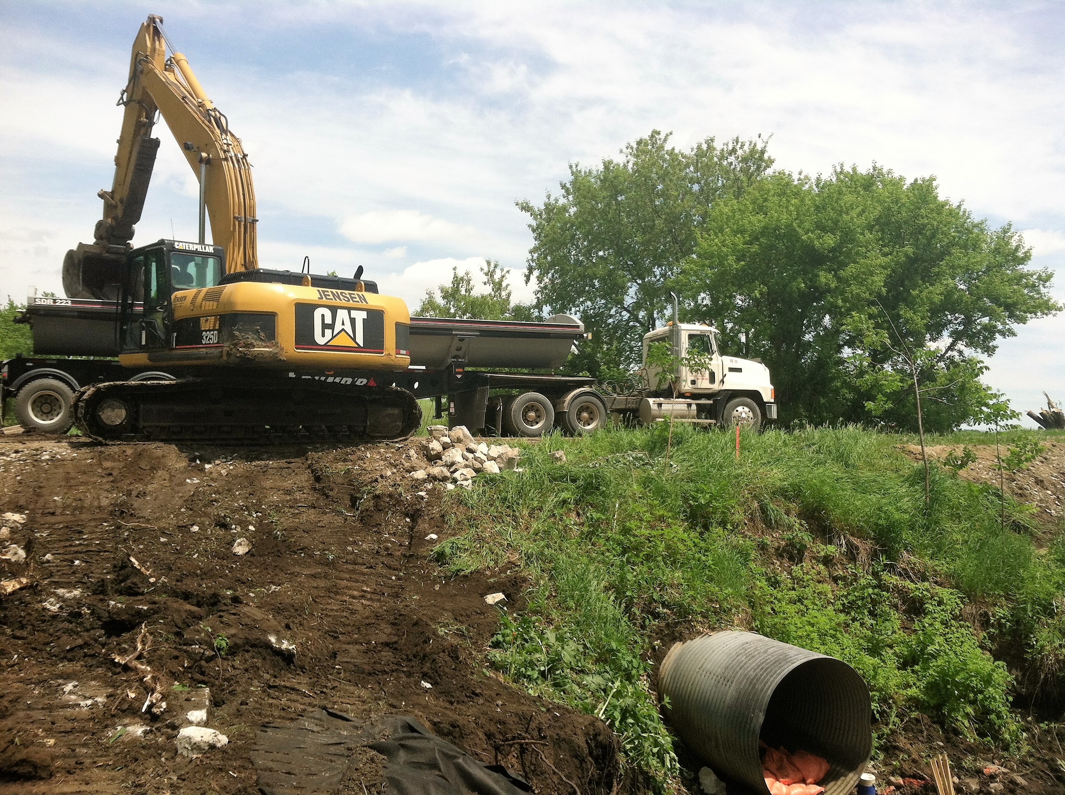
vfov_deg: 40.6
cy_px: 398
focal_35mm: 35
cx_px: 532
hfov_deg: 52.7
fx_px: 1075
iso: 80
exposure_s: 1/1000
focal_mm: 3.85
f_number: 2.8
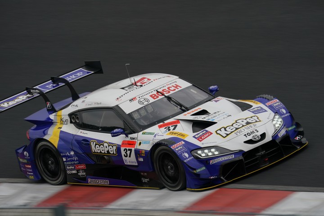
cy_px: 108
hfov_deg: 5.1
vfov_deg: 3.4
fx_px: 3663
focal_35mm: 407
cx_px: 162
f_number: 10
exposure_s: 1/250
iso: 320
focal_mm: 407
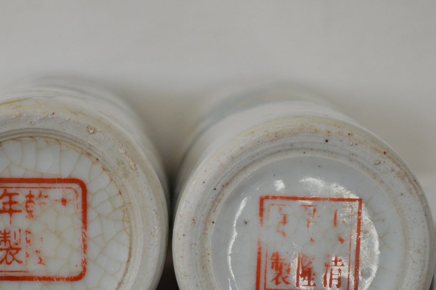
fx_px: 1643
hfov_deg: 15.1
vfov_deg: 10.1
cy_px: 202
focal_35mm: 136
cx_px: 147
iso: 1000
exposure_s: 1/60
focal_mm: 55
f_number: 5.6
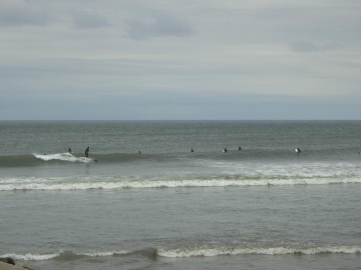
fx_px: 1032
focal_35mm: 99
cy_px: 143
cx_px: 184
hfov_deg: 19.8
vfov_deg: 14.9
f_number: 4.4
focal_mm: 14.6
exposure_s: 1/320
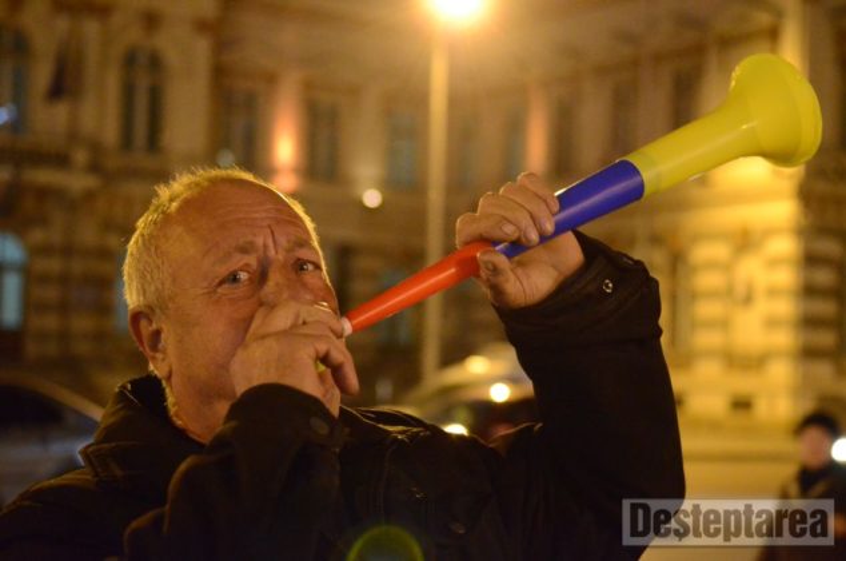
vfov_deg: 20.1
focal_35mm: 68
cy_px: 280
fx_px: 1583
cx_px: 423
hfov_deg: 29.9
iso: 6400
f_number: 2.8
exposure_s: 1/40
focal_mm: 45
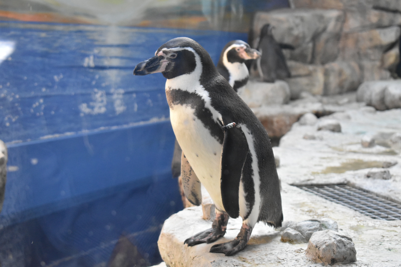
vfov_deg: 17.5
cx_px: 200
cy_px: 134
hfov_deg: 26.0
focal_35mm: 78
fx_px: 869
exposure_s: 1/320
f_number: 5.6
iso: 3200
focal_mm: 52
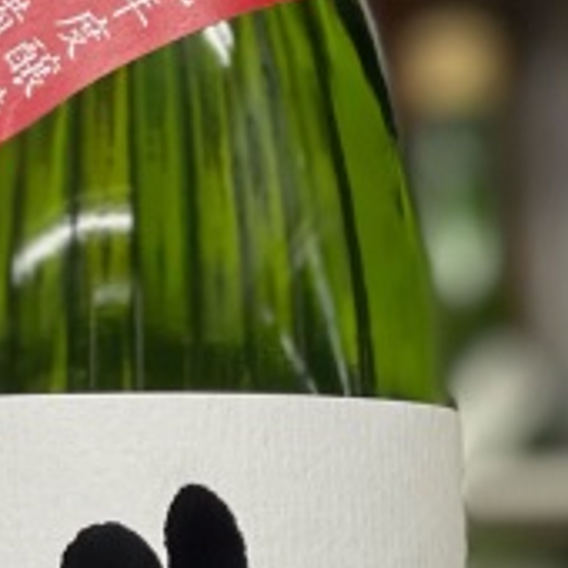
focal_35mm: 284
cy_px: 316
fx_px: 5272
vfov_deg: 6.2
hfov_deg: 6.2
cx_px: 127
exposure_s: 1/50
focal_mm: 7.5
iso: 125
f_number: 2.2
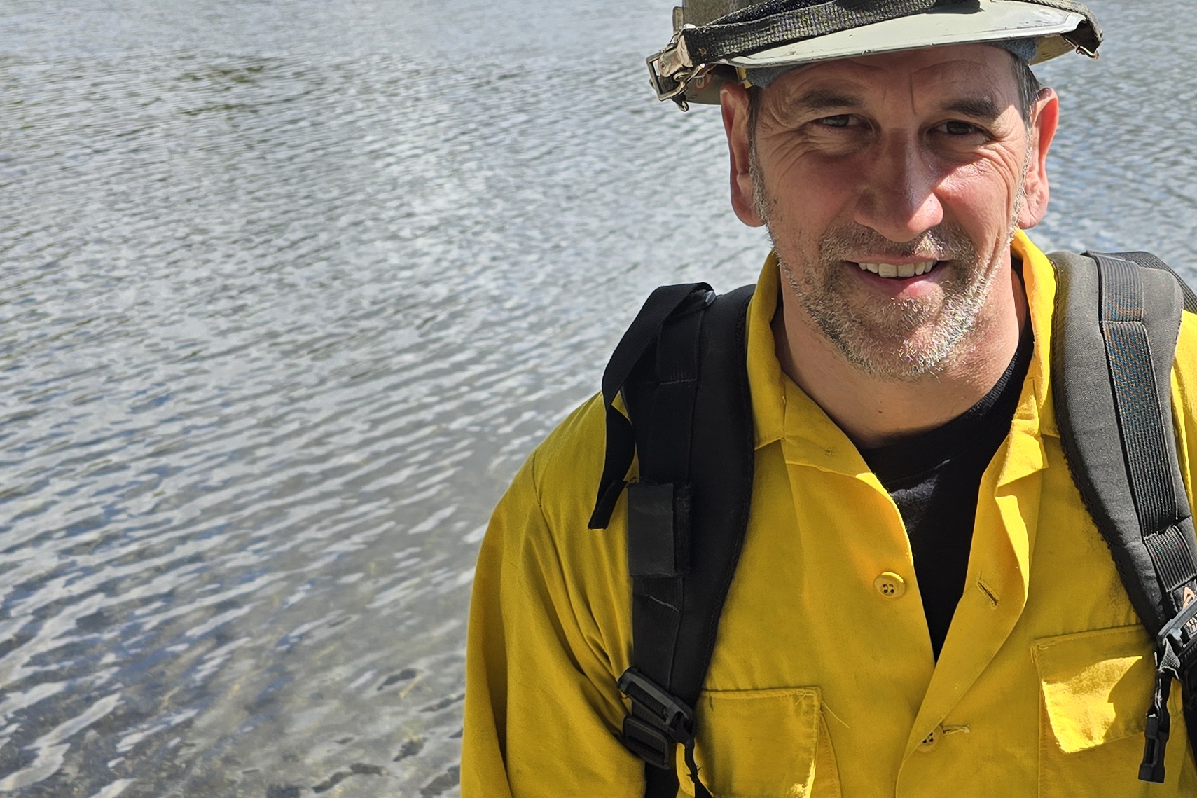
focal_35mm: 56
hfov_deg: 32.7
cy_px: 352
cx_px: 1206
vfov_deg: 24.2
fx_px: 1862
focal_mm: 6.3
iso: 12
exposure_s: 1/746
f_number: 1.7
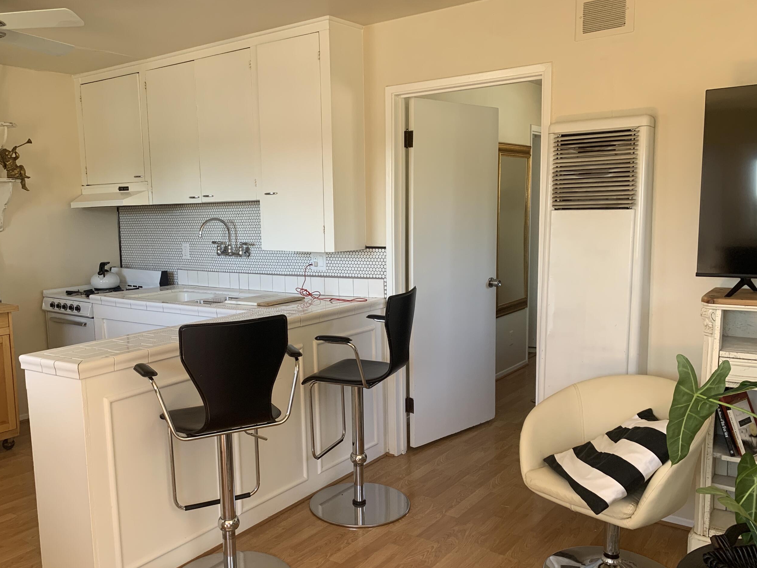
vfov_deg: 45.4
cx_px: 329
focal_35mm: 31
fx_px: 678
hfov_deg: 58.2
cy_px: 294
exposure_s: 1/121
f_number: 1.8
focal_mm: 4.25
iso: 80
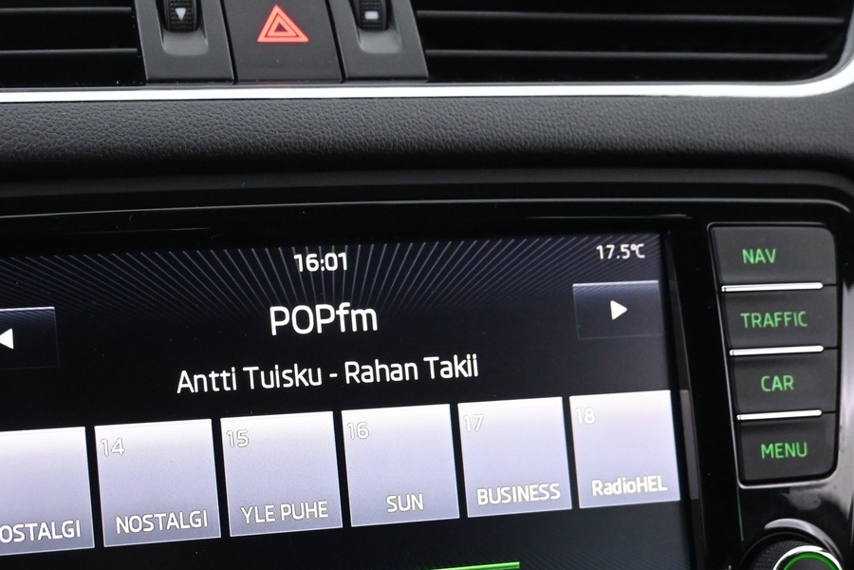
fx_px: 1313
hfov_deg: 35.5
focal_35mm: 55
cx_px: 258
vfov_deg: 23.8
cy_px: 511
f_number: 3.8
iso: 2800
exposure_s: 1/30
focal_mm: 20.5
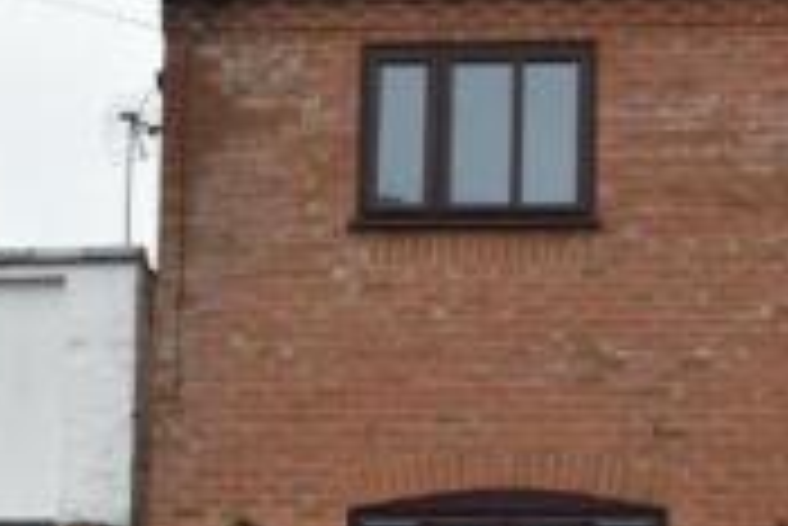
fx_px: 2582
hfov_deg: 17.2
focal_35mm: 118
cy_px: 429
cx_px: 615
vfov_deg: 11.6
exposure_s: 1/200
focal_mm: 21
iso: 400
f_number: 7.1
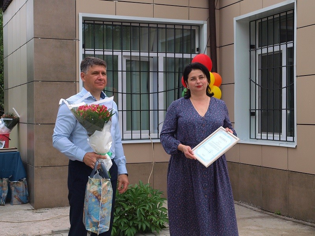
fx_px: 473
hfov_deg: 36.8
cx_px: 158
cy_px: 118
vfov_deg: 28.0
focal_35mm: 52
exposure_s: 1/250
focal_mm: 26
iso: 160
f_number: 5
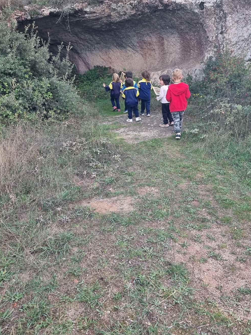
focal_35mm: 29
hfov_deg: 48.2
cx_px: 121
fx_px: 280
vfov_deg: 61.4
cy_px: 142
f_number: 1.8
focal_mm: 6.7
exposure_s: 1/141
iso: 50
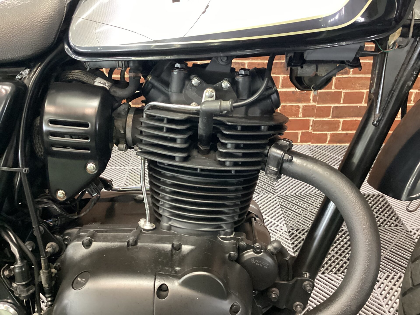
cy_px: 158
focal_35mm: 31
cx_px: 210
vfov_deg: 45.4
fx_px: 376
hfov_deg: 58.4
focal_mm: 3.3
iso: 400
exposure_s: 1/30
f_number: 2.4
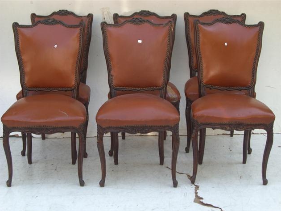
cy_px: 107
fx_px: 544
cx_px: 140
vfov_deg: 21.9
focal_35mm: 67
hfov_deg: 29.0
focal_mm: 10.7
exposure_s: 1/160
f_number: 3.6
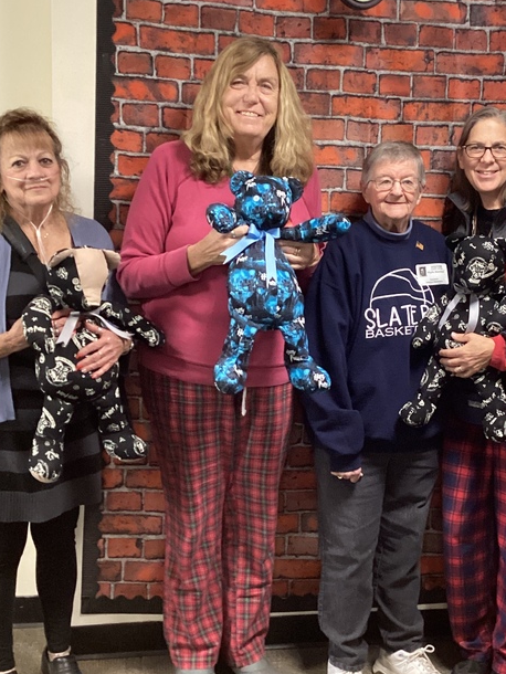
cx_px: 341
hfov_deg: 27.9
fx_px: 1013
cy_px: 313
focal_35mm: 52
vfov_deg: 36.8
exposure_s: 1/40
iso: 400
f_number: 2.4
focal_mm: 3.3
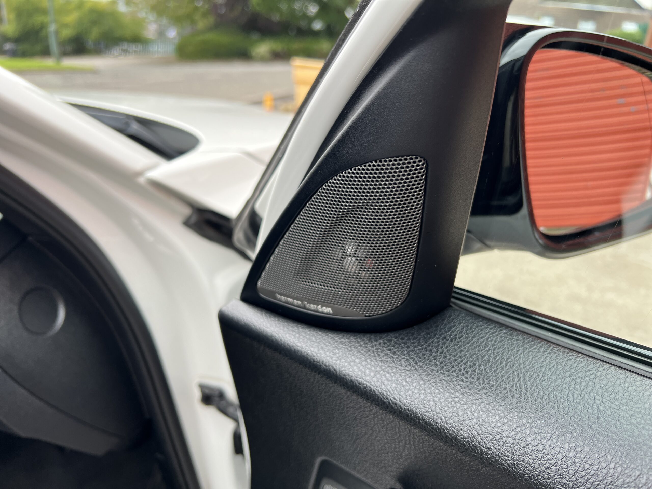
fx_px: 490
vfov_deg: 53.1
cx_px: 326
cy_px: 244
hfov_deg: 67.3
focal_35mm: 26
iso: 64
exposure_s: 1/165
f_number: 1.5
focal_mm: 5.7
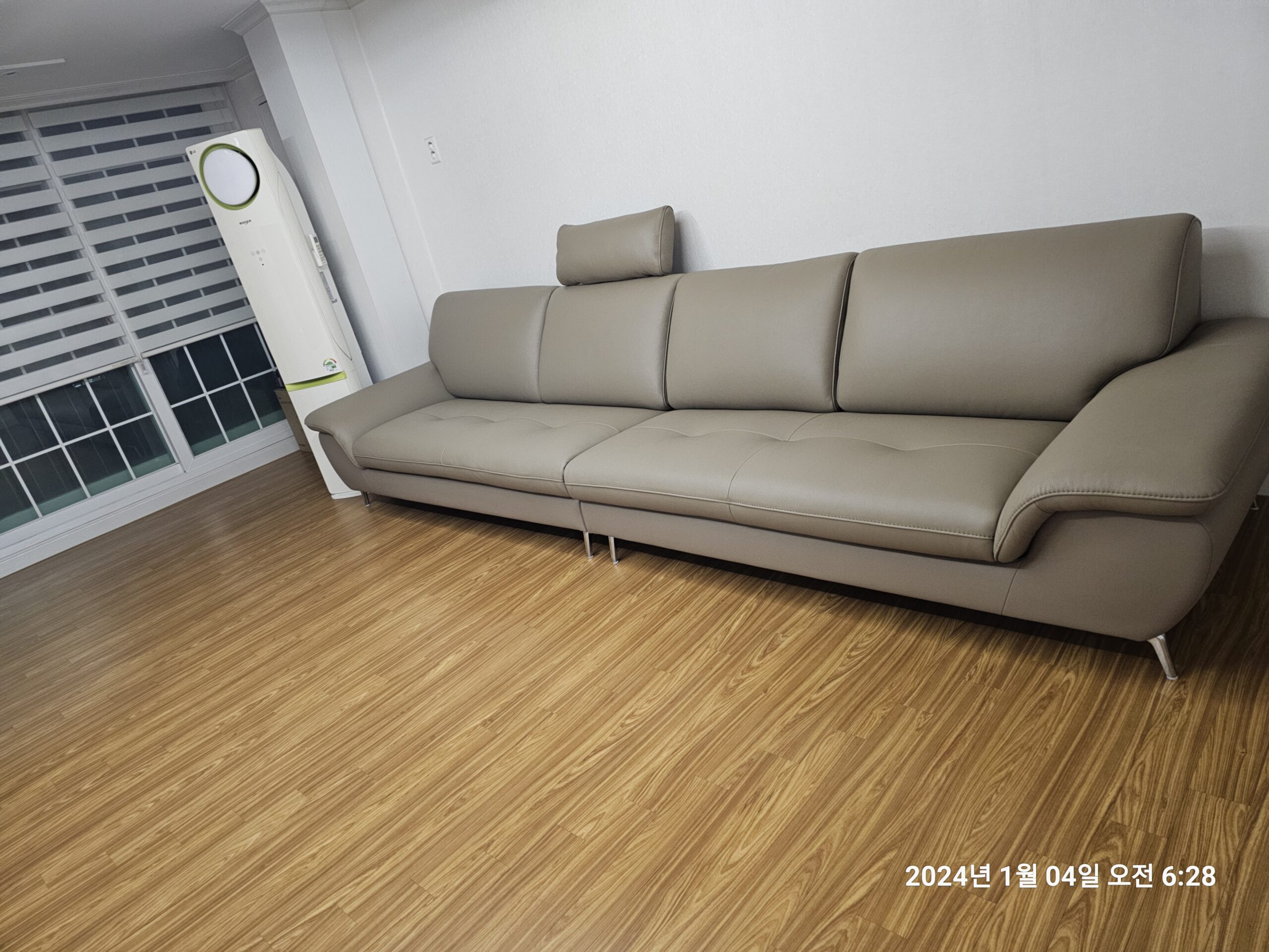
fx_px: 843
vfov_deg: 58.9
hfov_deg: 73.9
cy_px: 476
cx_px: 634
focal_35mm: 23
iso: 640
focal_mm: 6.3
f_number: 1.7
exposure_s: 1/40
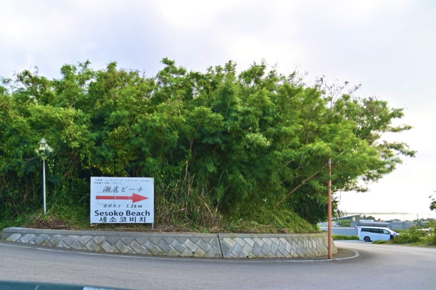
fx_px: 291
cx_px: 218
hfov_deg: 73.8
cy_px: 145
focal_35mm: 24
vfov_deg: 53.1
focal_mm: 24
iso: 100
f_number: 4
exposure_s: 1/200
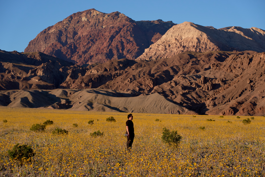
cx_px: 132
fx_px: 743
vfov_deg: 13.6
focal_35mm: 101
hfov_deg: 20.2
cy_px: 88
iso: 250
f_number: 5.6
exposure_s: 1/2000
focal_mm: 101
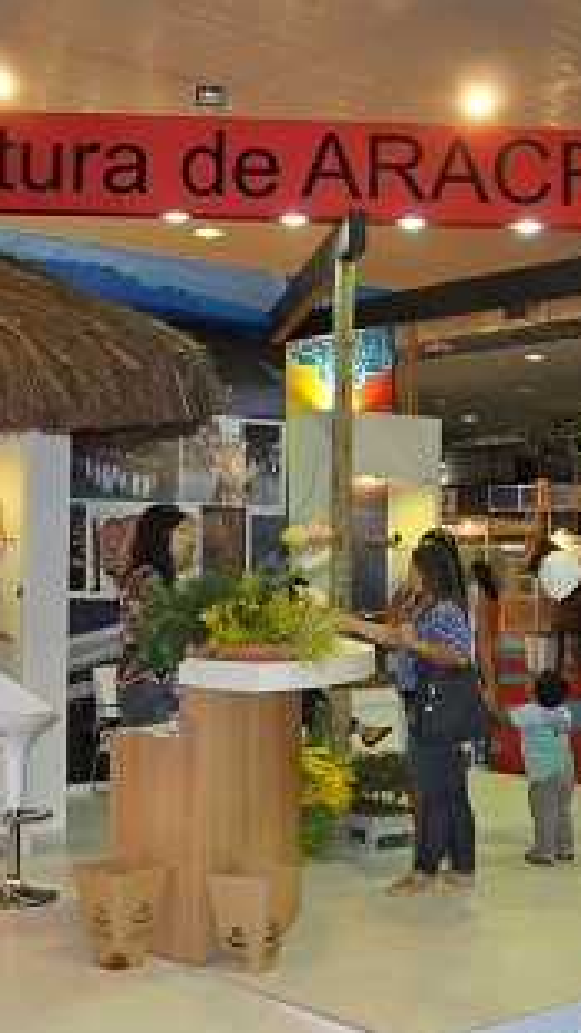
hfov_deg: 22.6
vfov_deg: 39.2
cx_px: 362
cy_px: 520
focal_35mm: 53
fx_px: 1451
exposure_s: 1/125
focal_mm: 22
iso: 2500
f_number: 5.6
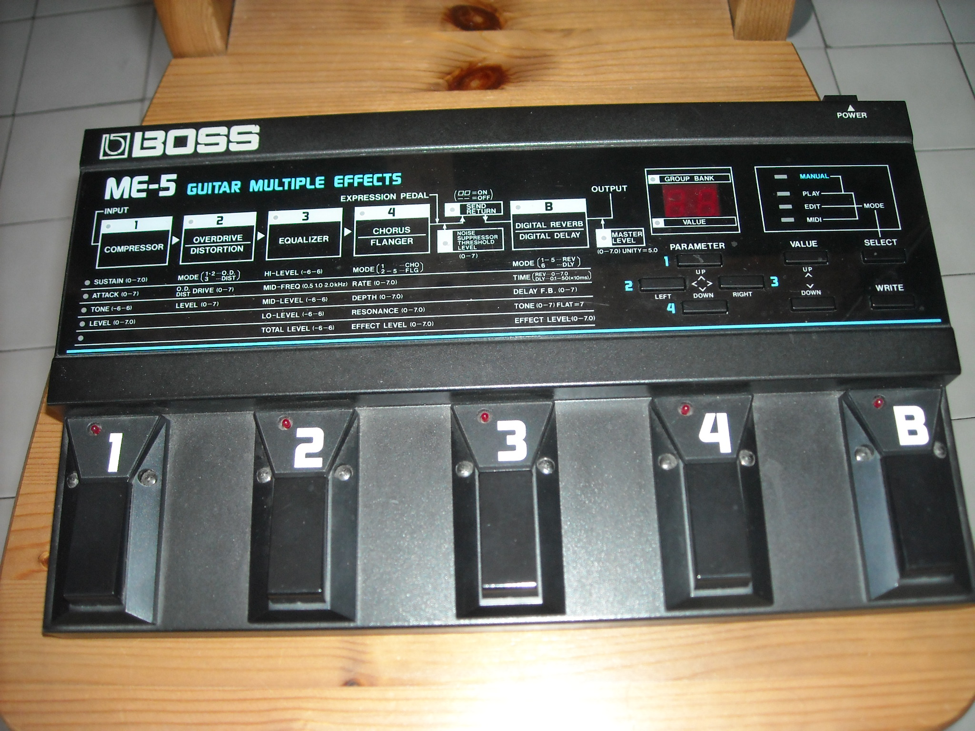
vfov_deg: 40.7
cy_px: 366
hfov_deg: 52.6
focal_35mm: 35
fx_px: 986
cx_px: 488
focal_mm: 5.7
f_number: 2.8
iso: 200
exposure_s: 1/60
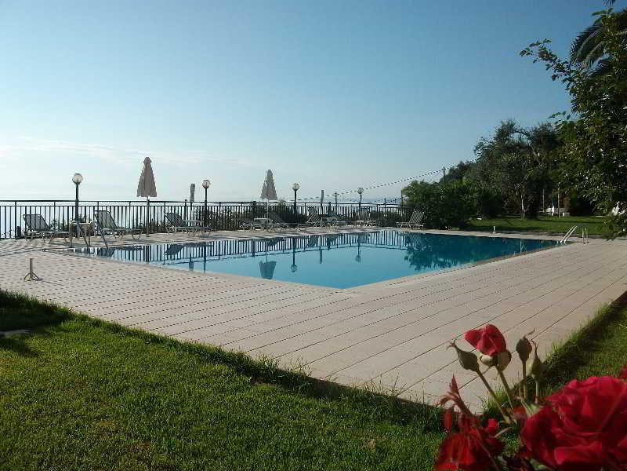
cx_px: 314
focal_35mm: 32
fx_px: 580
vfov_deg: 44.2
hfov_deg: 56.8
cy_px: 236
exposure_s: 1/535
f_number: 5.5
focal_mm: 5.7
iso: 80
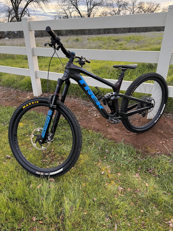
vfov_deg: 71.6
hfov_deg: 56.8
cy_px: 116
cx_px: 86
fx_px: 160
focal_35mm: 24
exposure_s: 1/189
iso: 64
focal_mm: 6.86
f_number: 1.78
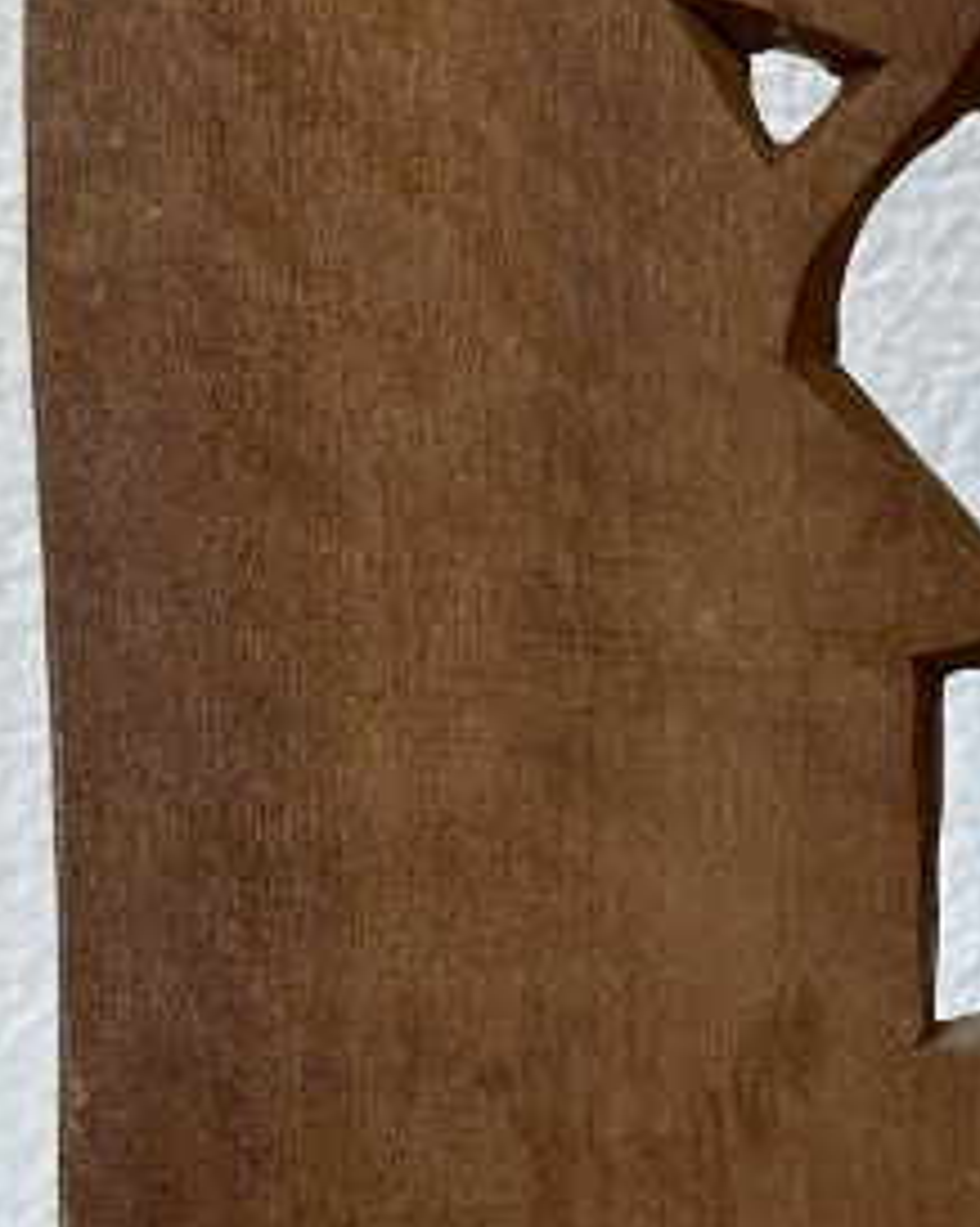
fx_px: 3738
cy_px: 733
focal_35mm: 103
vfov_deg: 18.6
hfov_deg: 14.6
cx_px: 1106
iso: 125
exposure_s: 1/100
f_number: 1.8
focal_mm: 6.9
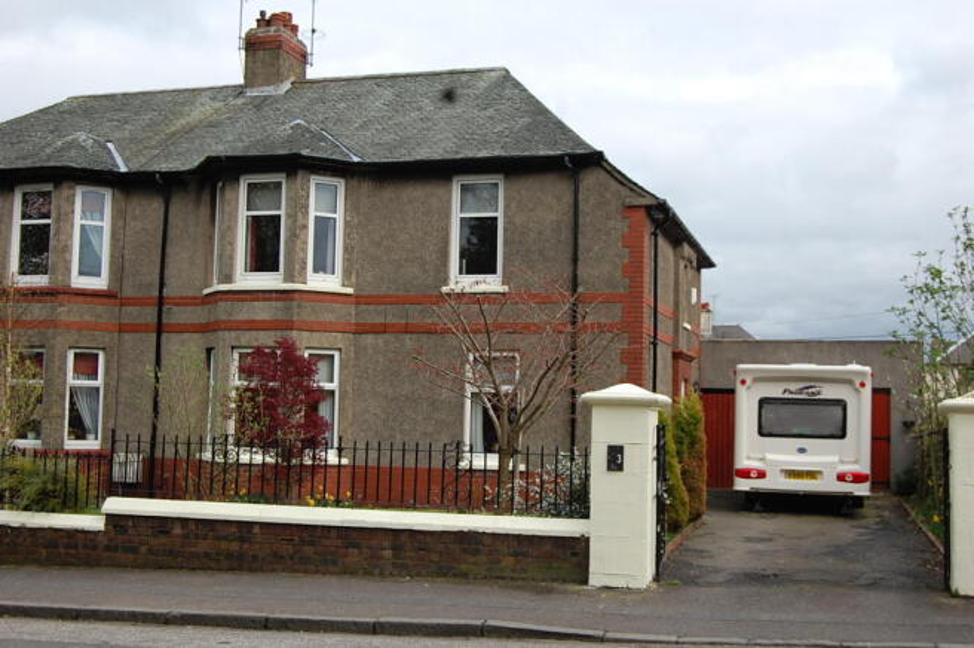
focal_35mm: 42
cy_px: 324
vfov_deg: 31.8
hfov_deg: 46.4
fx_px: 1135
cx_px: 487
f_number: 8
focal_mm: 28
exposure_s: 1/250
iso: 200
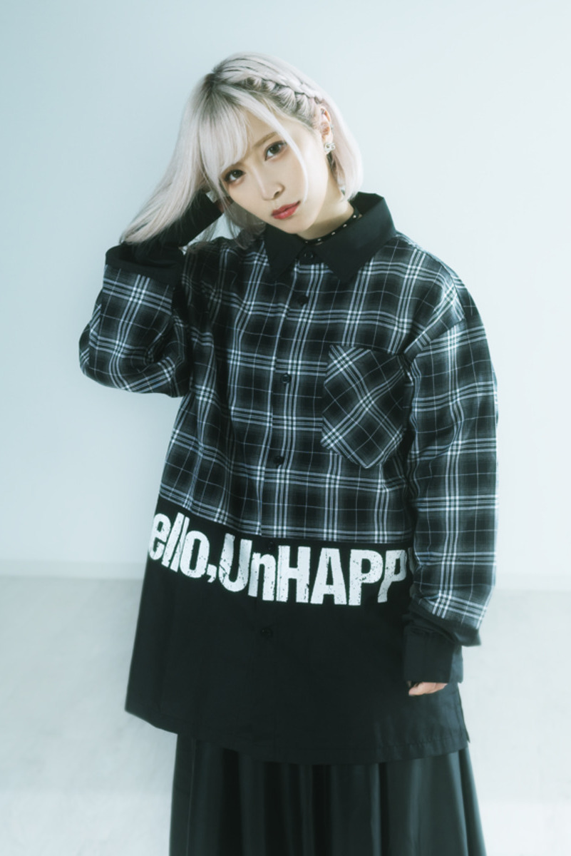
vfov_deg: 45.4
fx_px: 1022
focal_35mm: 43
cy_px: 428
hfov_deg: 31.2
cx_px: 286
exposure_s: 1/125
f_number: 5
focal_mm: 43
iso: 160
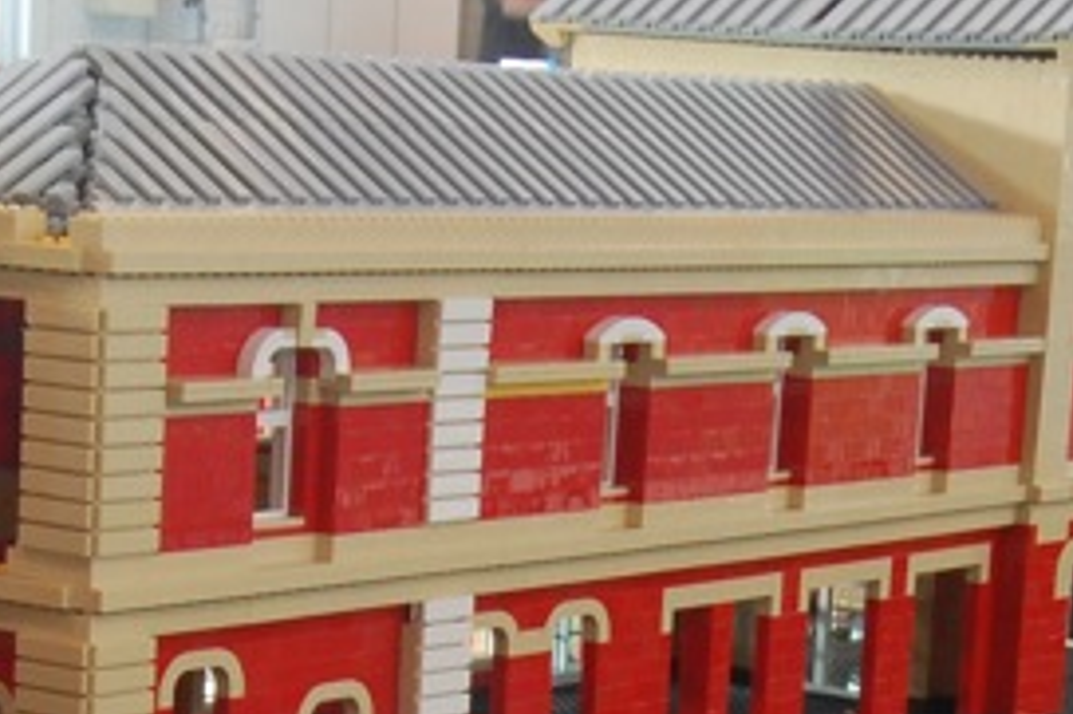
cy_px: 1110
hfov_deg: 15.8
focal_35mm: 130
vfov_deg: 10.2
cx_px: 576
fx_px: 3869
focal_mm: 23
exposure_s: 1/1.6
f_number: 14
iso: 400
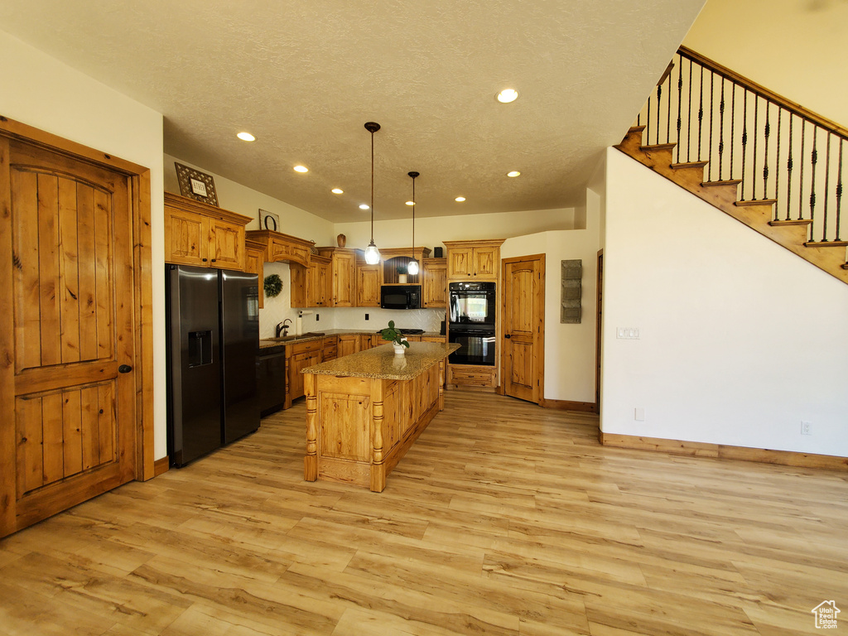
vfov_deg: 89.9
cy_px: 318
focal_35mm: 13
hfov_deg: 106.2
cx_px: 424
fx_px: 318
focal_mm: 1.8
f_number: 2.2
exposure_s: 1/60
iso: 125
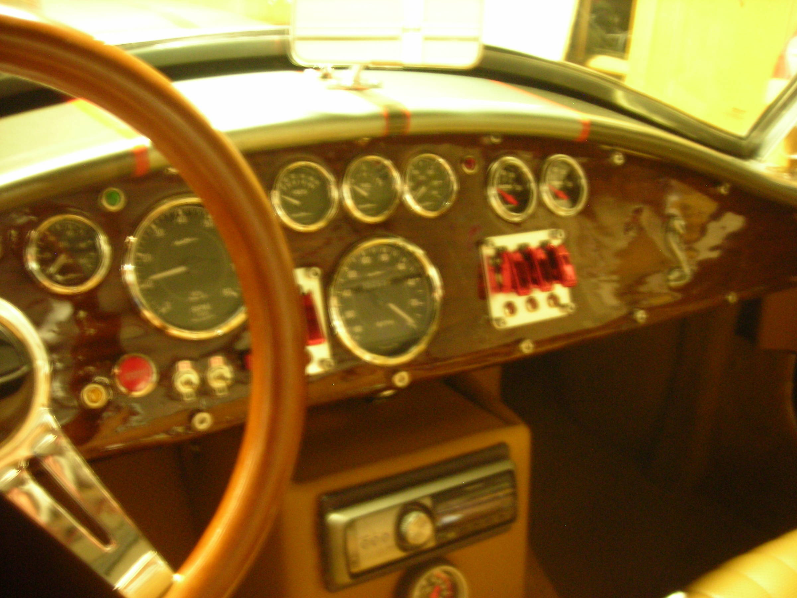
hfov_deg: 49.0
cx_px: 398
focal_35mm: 38
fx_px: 875
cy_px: 299
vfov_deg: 37.7
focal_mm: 6.3
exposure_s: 2
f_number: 3.2
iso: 200
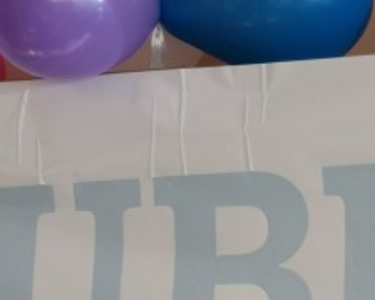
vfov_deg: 5.4
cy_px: 453
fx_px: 3128
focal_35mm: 282
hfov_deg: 6.8
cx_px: 487
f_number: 2.4
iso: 64
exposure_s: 1/100
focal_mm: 7.48
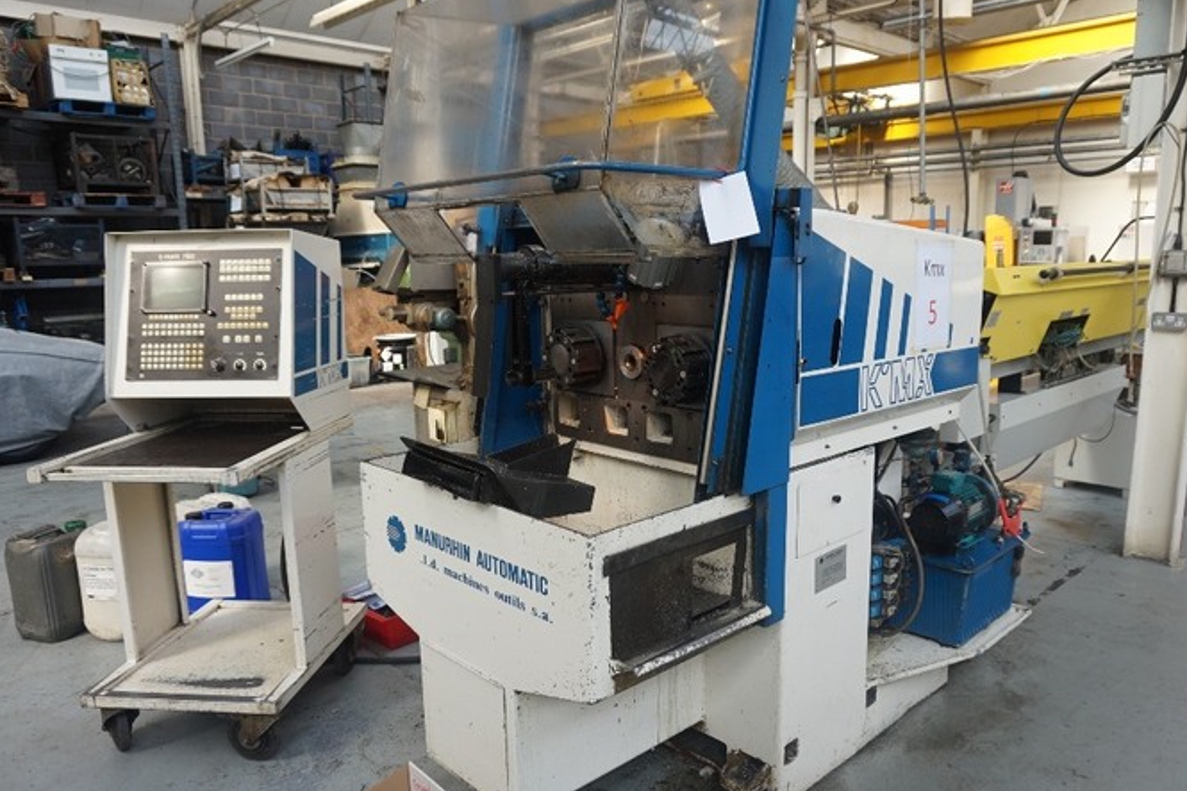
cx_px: 627
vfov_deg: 49.5
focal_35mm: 26
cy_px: 407
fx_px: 857
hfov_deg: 69.4
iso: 320
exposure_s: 1/160
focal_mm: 16
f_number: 4
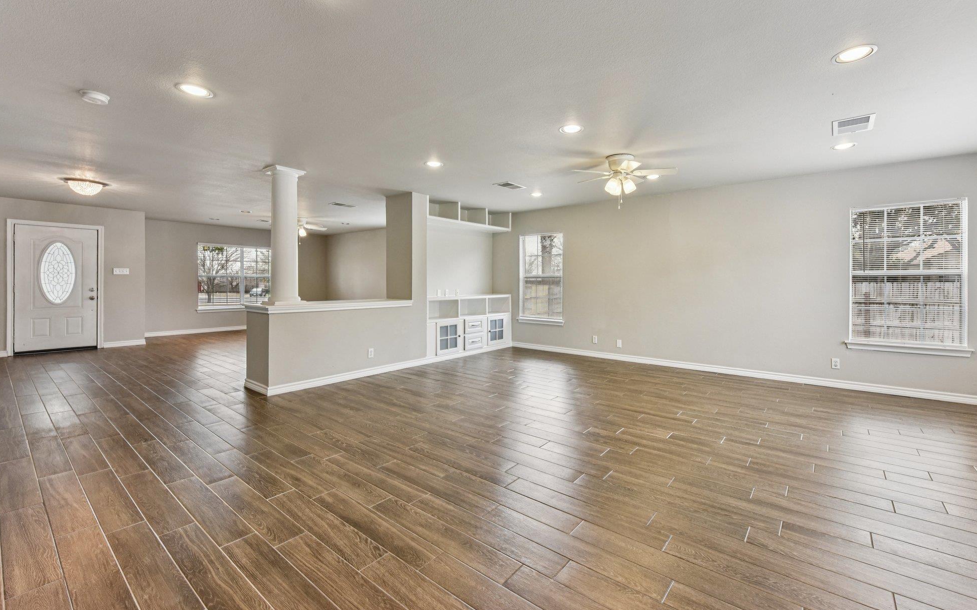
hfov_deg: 101.4
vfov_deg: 74.6
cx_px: 509
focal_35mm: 15
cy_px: 278
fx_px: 399
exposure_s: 1/60
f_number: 8
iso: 800
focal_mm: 14
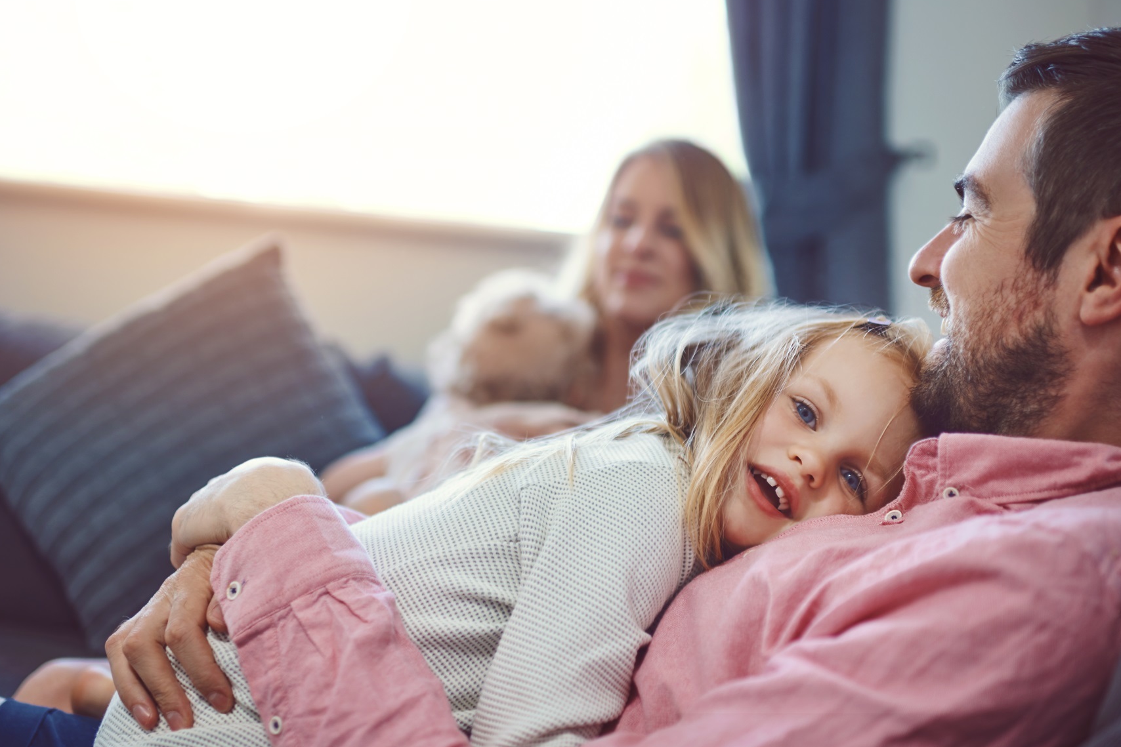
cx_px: 524
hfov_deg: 47.4
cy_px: 334
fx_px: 1277
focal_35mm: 41
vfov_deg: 32.6
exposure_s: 1/200
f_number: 1.8
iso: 125
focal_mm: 35
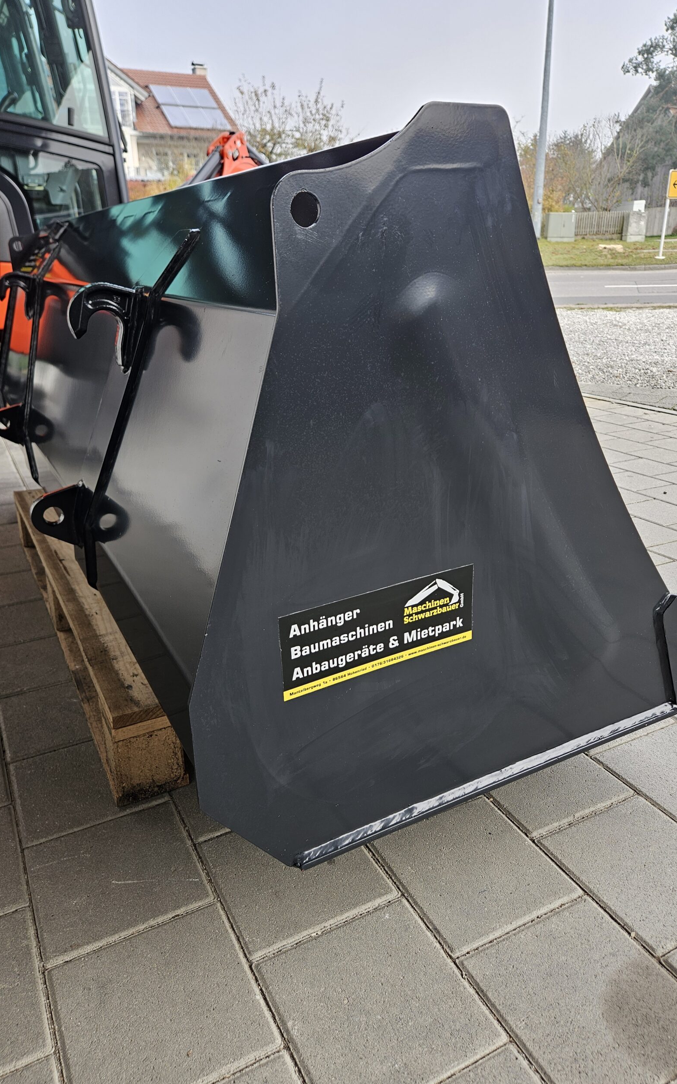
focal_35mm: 25
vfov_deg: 72.6
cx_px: 345
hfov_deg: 49.3
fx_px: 738
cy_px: 545
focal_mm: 5.4
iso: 25
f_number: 1.8
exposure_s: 1/100
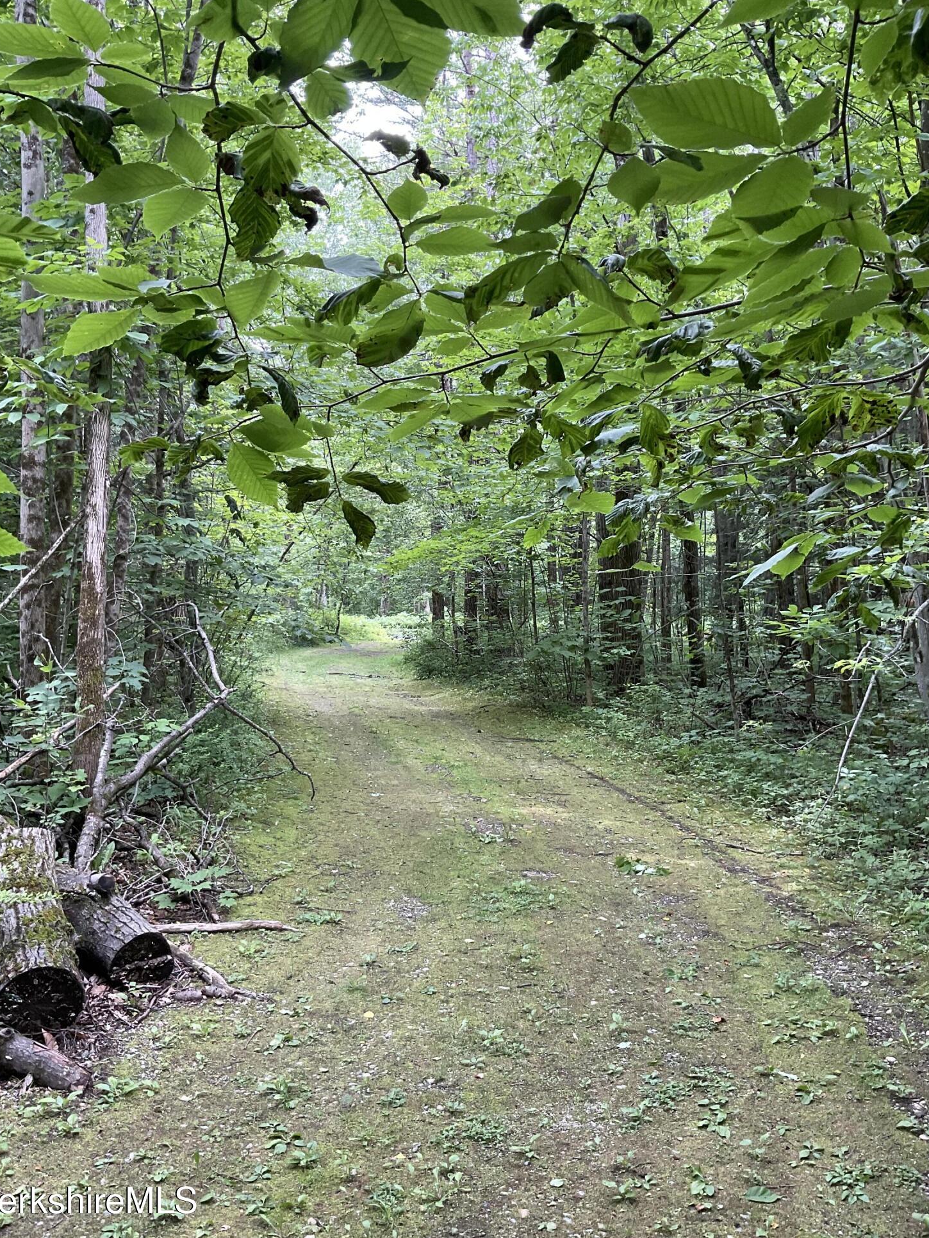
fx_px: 1073
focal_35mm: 30
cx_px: 450
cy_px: 619
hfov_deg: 46.8
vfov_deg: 60.0
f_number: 1.8
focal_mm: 3
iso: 64
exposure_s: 1/122
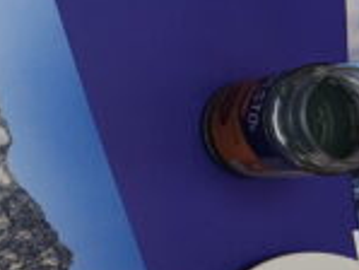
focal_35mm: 93
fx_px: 965
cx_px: -248
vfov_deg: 15.9
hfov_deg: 17.8
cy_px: 87
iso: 100
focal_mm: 8.8
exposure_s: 1/60
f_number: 2.4
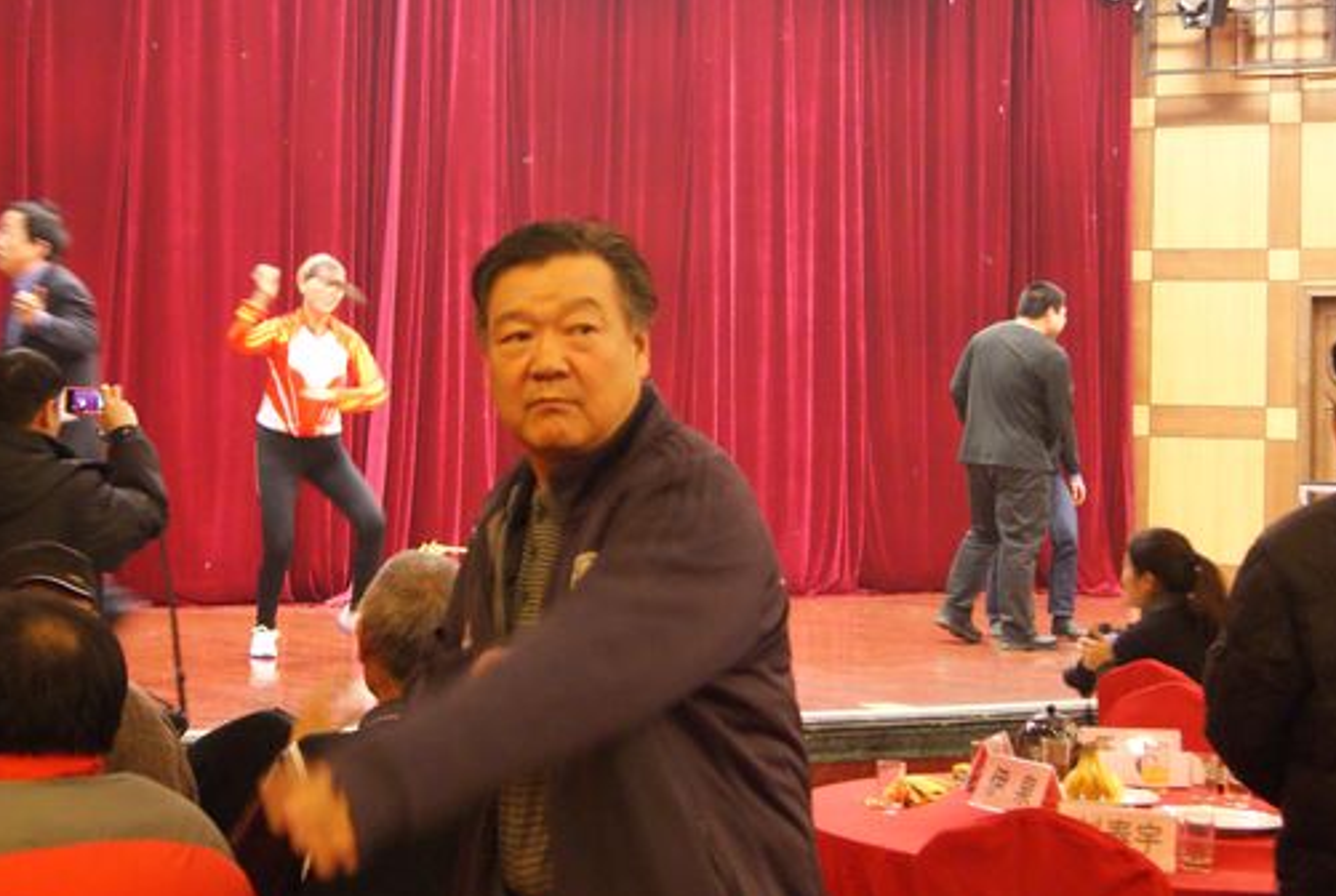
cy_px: 277
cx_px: 515
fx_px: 2491
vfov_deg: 20.3
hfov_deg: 29.9
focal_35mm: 67
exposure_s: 1/25
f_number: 4.5
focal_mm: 30
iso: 1600
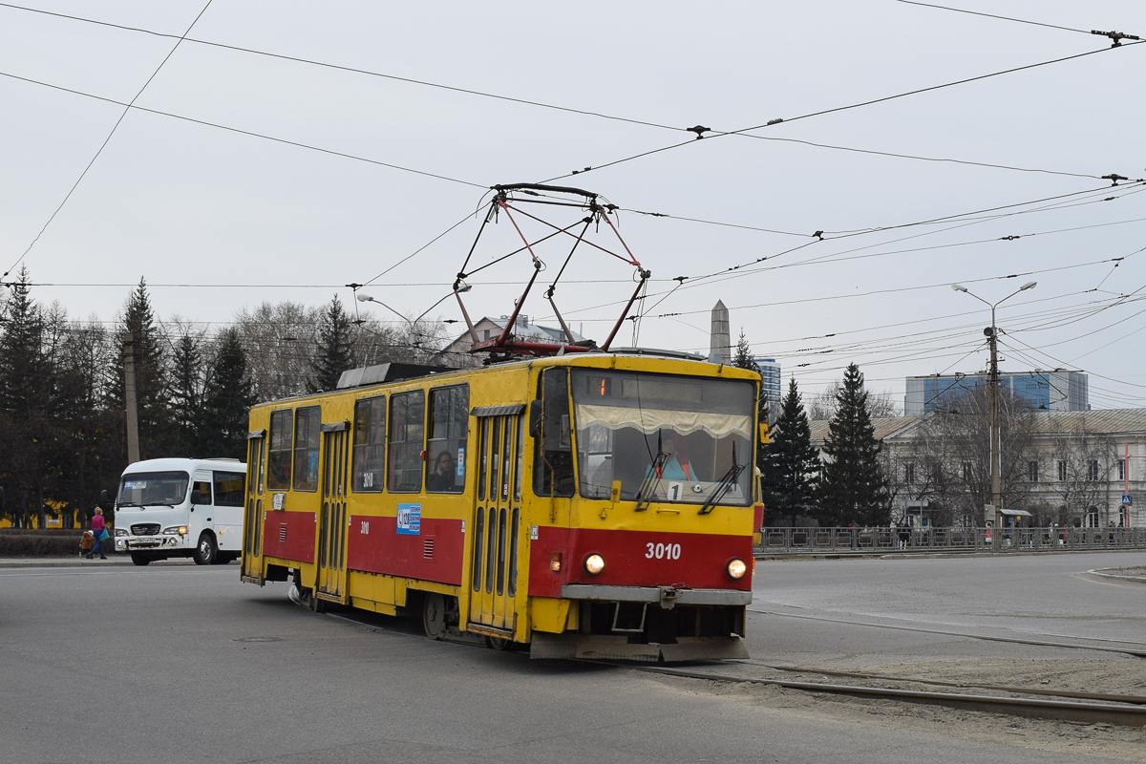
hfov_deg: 43.6
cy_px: 382
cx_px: 573
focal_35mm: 45
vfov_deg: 29.9
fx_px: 1432
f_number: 8
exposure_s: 1/250
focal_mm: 30
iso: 400
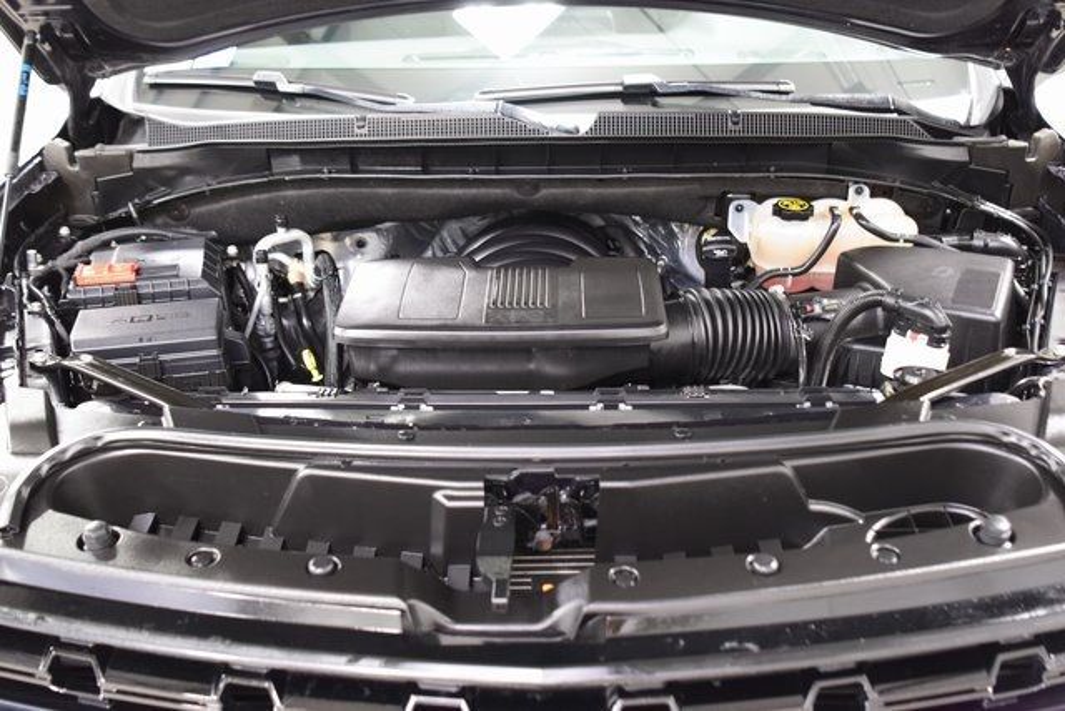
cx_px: 532
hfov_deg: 53.1
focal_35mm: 36
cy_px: 356
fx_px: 1065
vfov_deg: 36.9
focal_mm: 24
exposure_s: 1/15
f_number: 3.2
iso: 1600
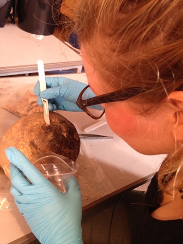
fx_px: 233
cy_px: 122
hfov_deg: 42.9
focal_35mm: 33
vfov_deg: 55.4
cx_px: 92
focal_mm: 4.12
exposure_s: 1/20
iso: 200
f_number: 2.4
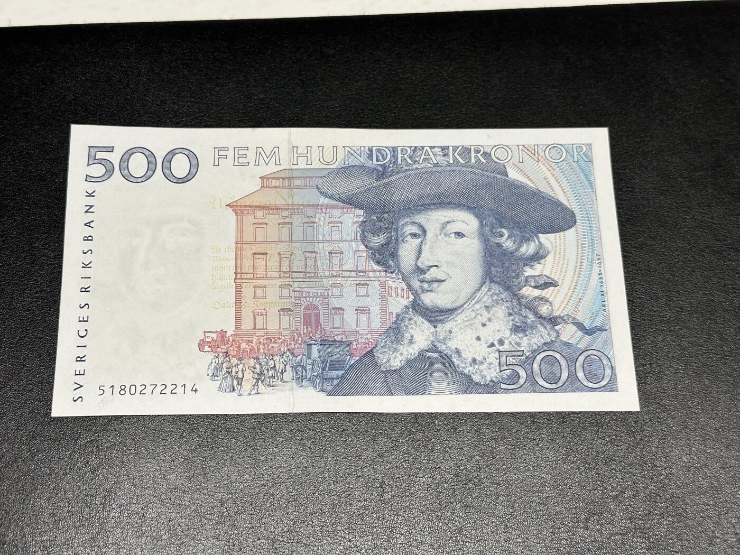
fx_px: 1026
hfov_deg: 39.7
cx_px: 370
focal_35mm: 48
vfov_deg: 30.3
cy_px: 278
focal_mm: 6.86
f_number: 1.78
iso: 64
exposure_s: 1/50
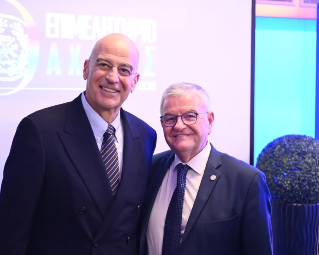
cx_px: 145
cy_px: 127
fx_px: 481
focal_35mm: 51
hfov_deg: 36.6
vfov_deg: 29.7
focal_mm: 45
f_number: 2.8
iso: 4000
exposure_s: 1/125
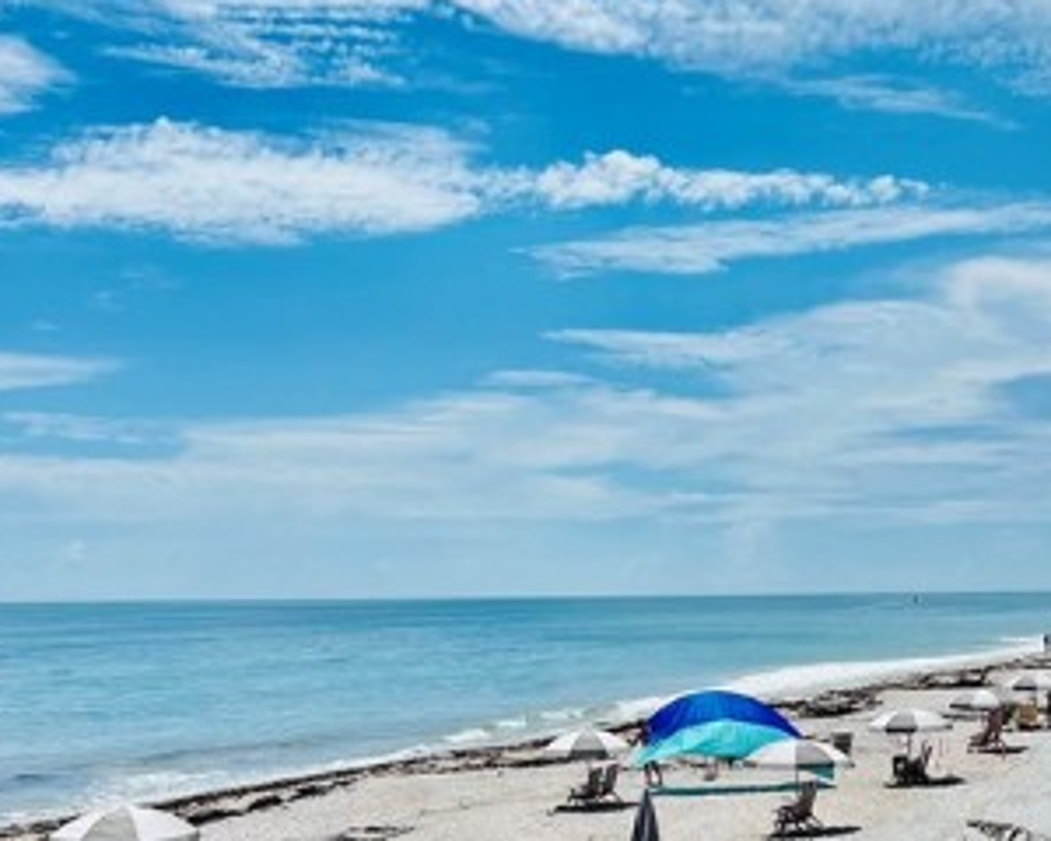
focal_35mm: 65
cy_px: 638
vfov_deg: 23.2
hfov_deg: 28.8
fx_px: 2022
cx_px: 760
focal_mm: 5.7
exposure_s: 1/16393
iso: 50
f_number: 1.5
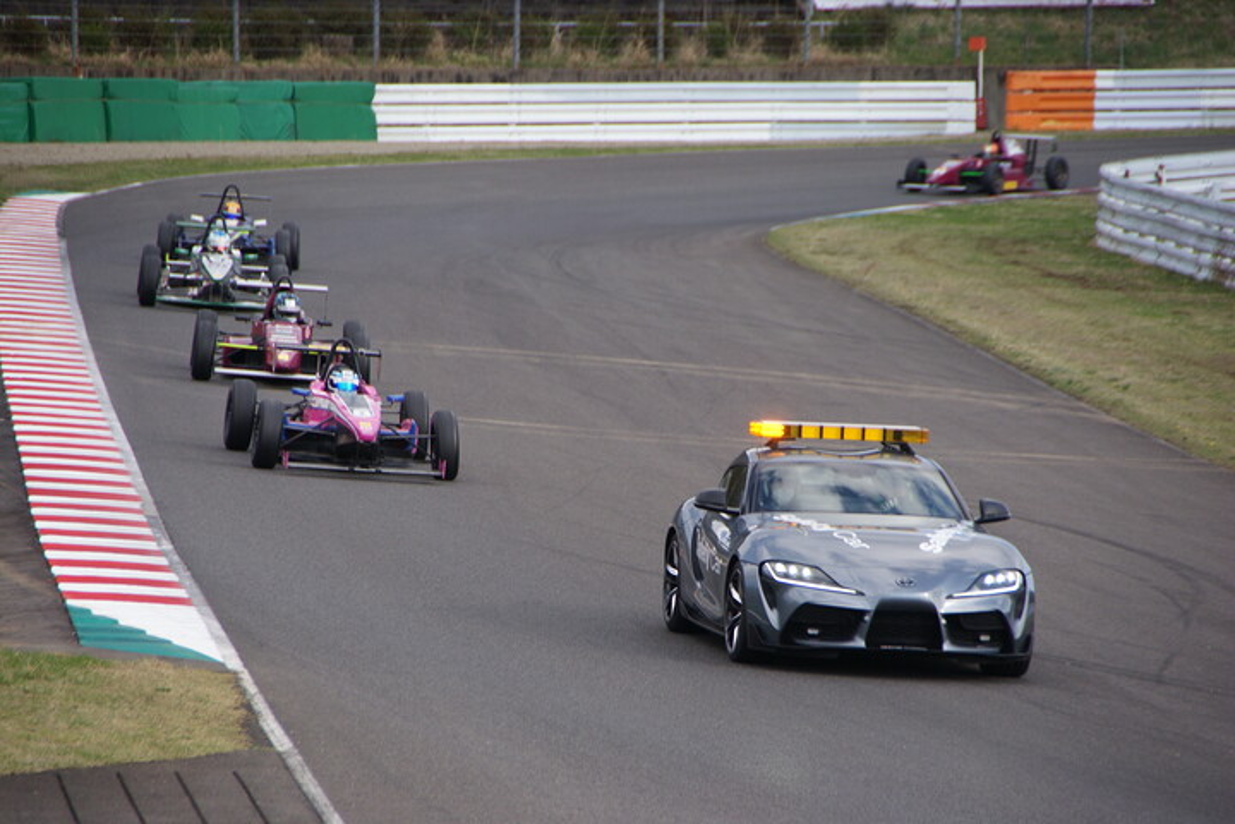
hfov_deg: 7.6
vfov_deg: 5.1
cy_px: 412
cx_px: 618
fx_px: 9262
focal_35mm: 270
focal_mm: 180
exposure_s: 1/320
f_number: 6.3
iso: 200
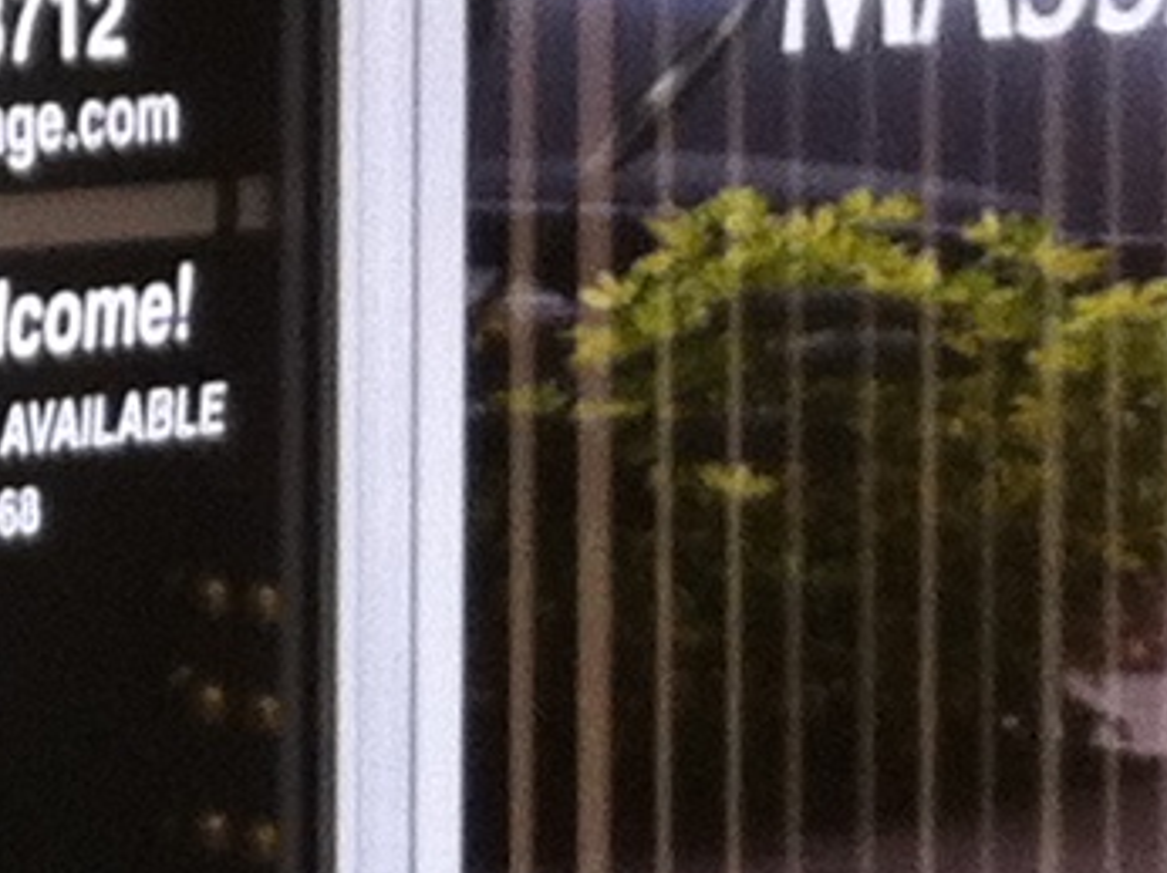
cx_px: -2850
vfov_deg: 5.6
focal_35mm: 262
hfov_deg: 6.6
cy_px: -189
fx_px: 8827
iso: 100
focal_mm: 3.85
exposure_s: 1/60
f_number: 2.8
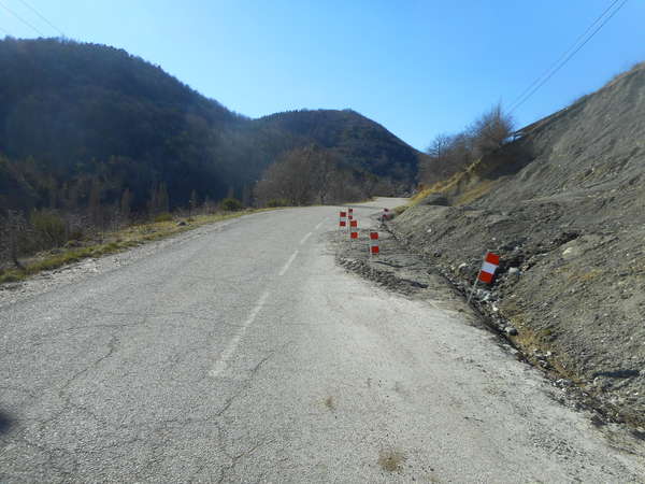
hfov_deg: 69.4
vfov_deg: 54.9
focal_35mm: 25
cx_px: 322
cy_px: 242
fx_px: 466
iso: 80
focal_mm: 4.5
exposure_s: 1/800
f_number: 3.7
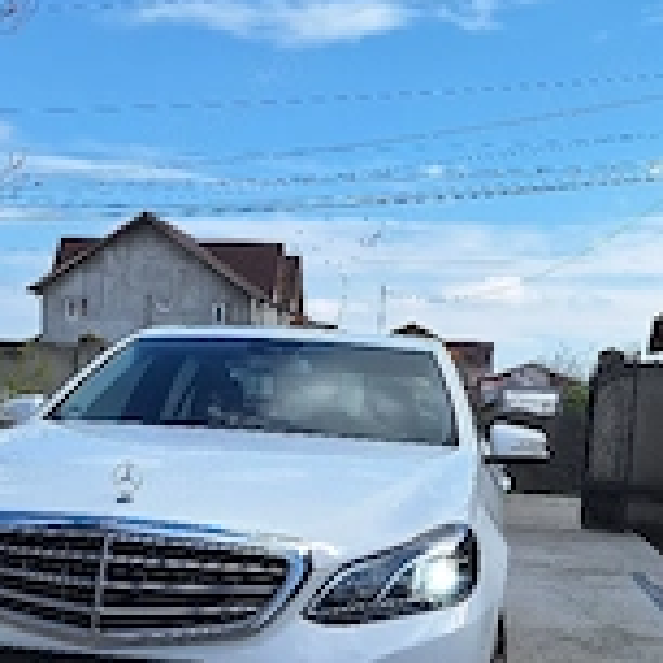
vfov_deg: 31.3
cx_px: 251
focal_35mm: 53
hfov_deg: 32.1
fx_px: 1148
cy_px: 542
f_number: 1.8
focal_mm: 5.54
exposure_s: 1/2500
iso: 40
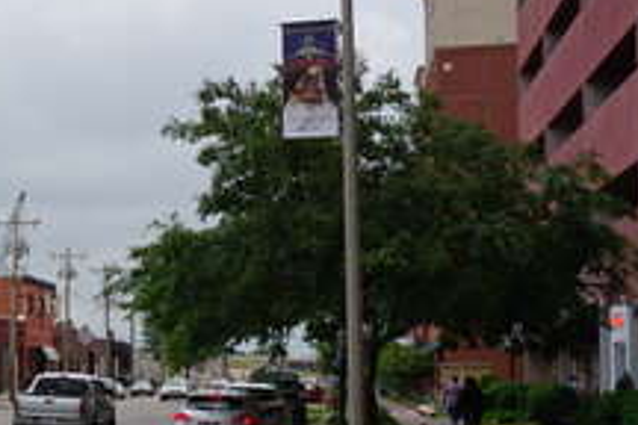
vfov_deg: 15.3
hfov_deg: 19.8
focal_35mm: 89
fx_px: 1577
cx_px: -322
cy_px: 279
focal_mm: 16
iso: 100
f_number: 11
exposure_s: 1/200
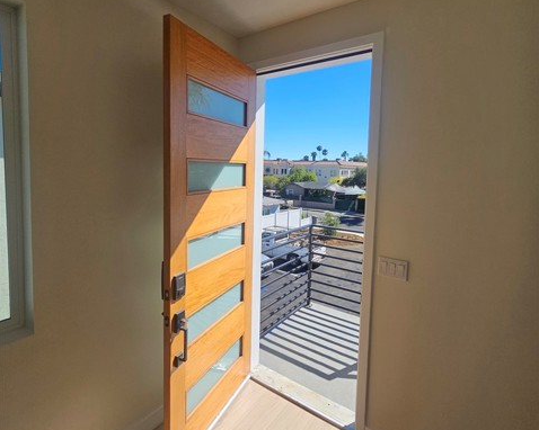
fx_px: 271
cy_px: 186
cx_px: 270
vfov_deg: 76.5
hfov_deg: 89.7
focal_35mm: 17
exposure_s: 1/1525
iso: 50
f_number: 2.2
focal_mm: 2.2
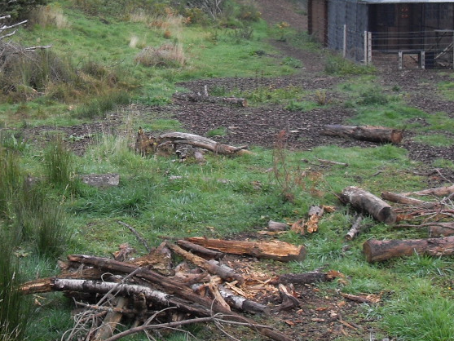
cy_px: 57
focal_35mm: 68
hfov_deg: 28.5
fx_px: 892
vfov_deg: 21.3
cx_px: 175
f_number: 2.8
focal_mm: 6.3
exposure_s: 1/90
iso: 100
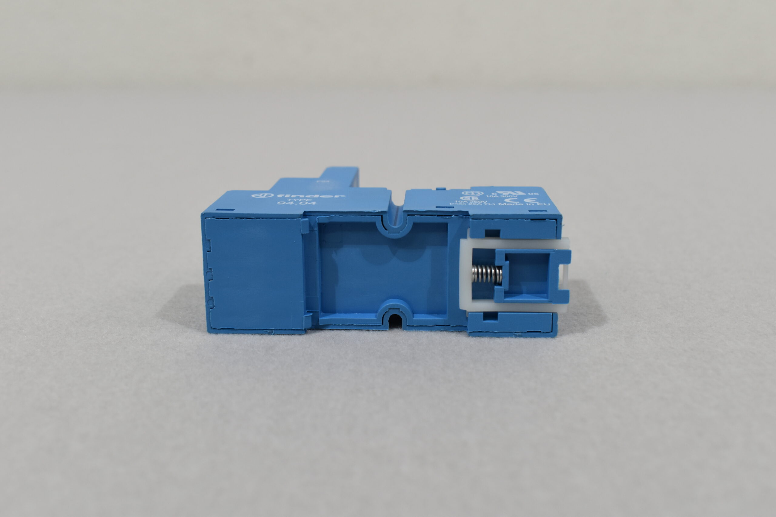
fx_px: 938
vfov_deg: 30.9
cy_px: 258
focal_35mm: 44
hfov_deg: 45.0
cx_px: 388
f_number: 7.1
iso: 400
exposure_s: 1/60
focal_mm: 29
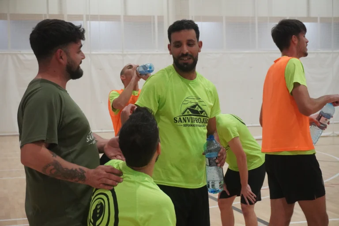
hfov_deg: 31.9
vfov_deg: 21.6
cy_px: 113
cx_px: 170
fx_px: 593
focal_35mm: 63
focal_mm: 42
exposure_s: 1/500
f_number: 5.6
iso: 6400
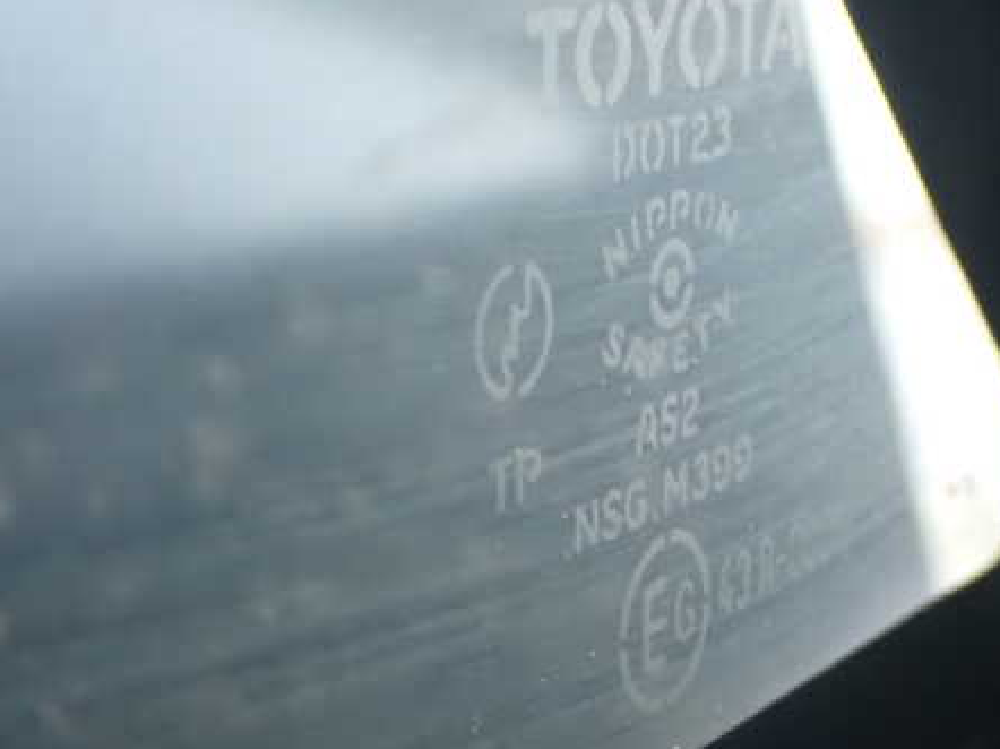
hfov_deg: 21.5
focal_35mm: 91
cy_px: 376
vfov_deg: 16.2
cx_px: 622
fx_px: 2627
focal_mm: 11.88
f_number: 3.8
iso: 1600
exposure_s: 1/13
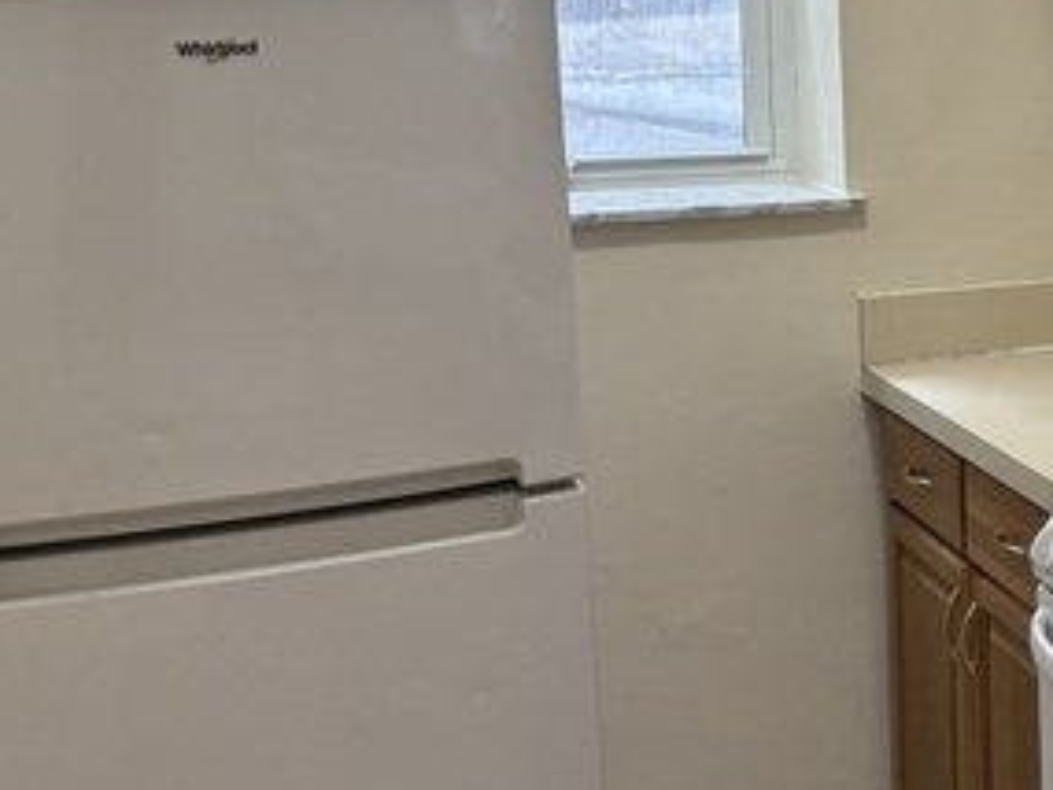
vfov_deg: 20.1
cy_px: 229
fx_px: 2222
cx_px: 1408
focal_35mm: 73
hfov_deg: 23.3
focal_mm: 5.96
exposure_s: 1/120
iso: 125
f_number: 1.6
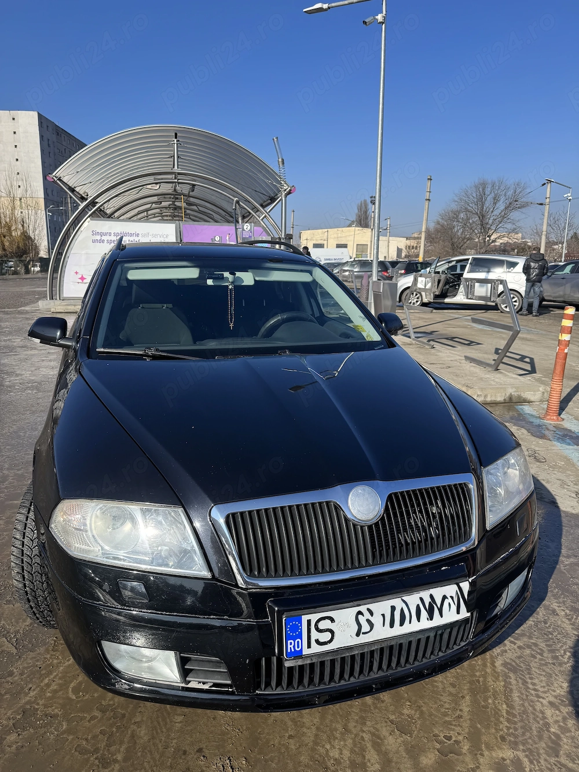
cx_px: 290
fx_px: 535
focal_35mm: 24
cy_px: 386
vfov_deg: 71.6
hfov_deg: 56.8
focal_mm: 6.76
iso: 80
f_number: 1.78
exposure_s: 1/3413
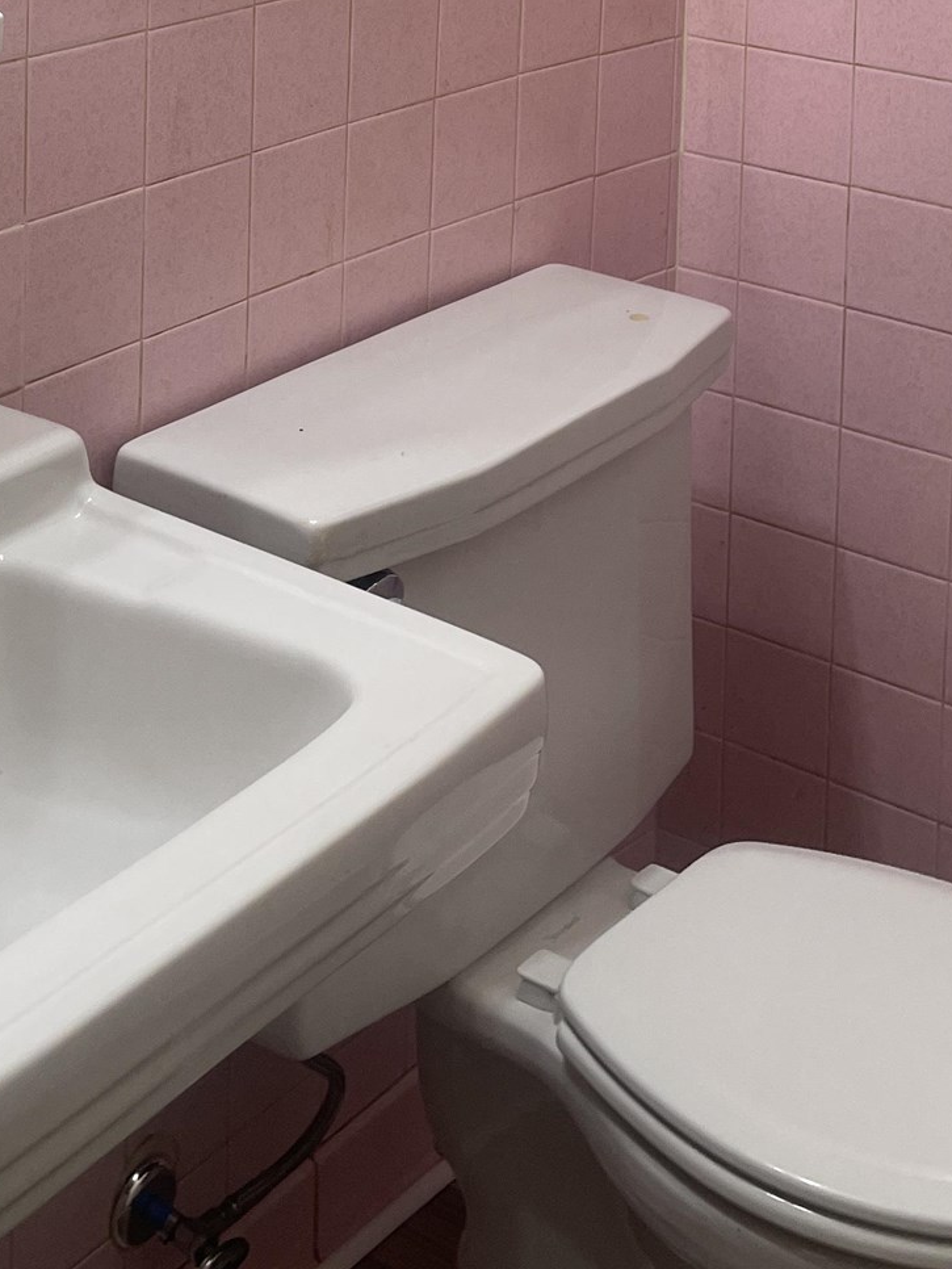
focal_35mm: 62
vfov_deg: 28.0
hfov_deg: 23.6
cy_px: -181
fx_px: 2272
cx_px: 529
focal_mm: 4.2
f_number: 1.6
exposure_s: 1/60
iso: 64
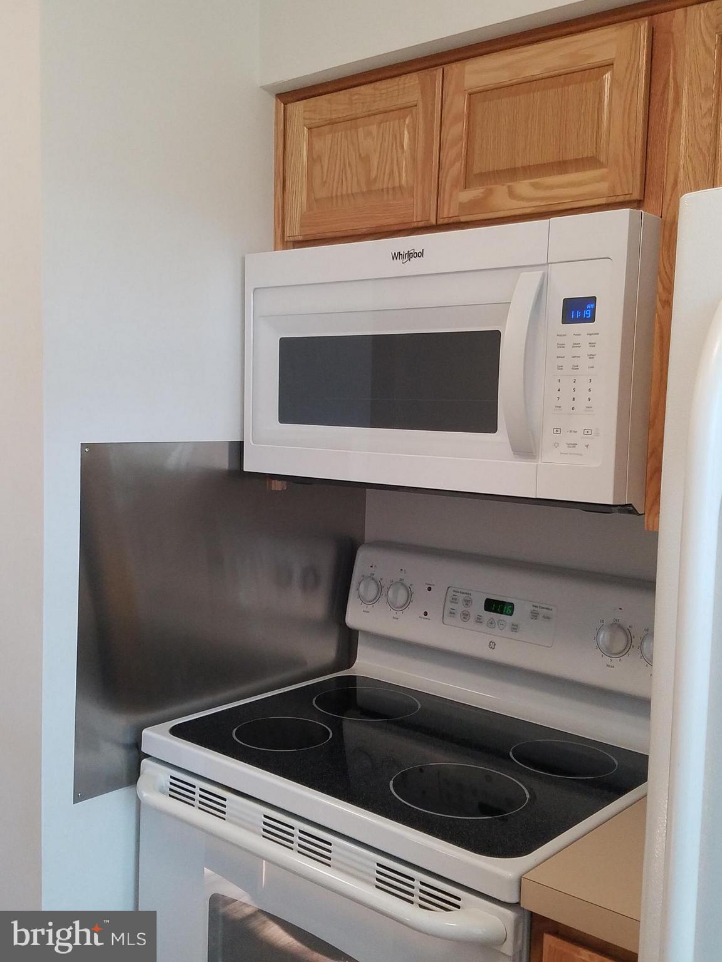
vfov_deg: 67.3
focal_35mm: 26
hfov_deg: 53.1
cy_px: 481
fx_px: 723
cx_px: 361
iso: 160
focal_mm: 4.2
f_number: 1.7
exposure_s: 1/40
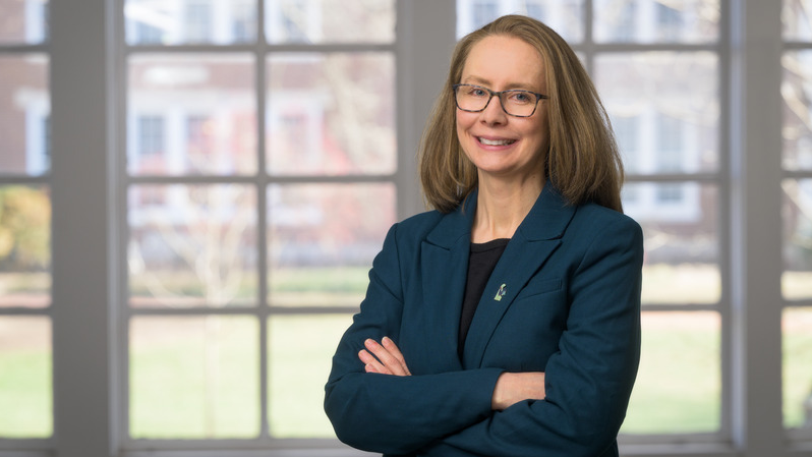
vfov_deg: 9.6
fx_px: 2713
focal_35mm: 126
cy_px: 206
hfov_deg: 17.0
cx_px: 406
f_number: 5
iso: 200
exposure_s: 1/100
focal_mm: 120
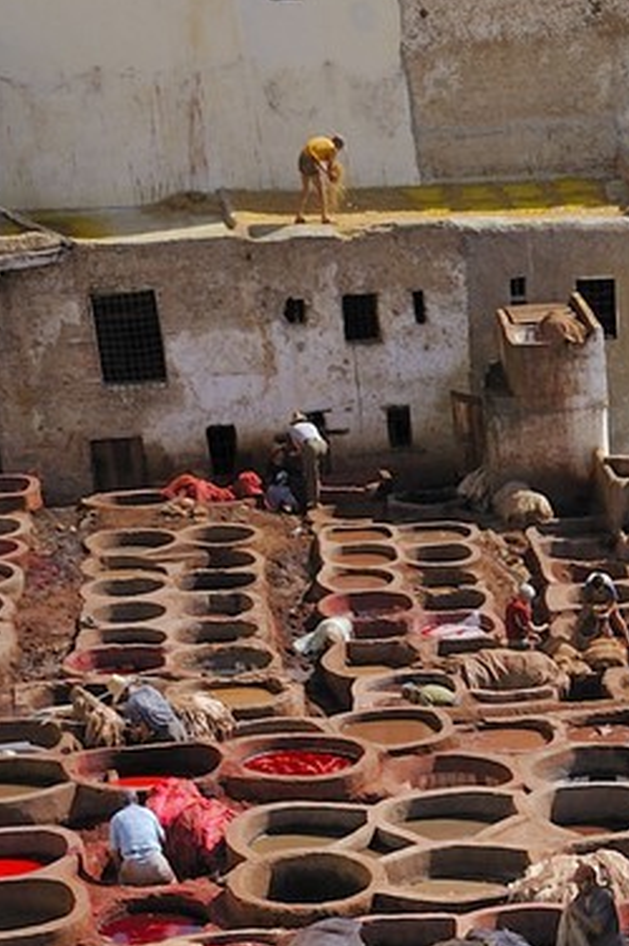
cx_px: 956
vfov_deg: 14.4
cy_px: 1978
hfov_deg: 11.4
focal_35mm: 115
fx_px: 3019
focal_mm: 27
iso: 200
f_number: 16
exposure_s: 1/125
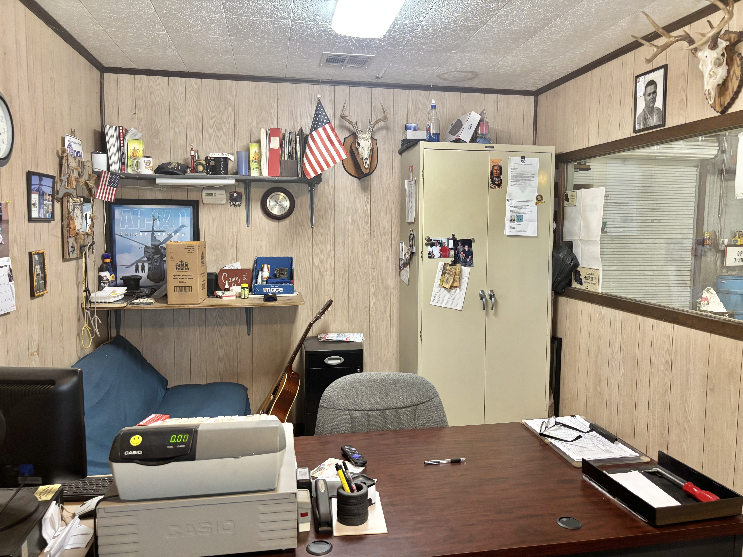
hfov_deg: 67.3
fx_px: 558
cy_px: 278
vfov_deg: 53.1
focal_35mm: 26
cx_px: 372
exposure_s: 1/60
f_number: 1.6
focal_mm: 5.96
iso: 250
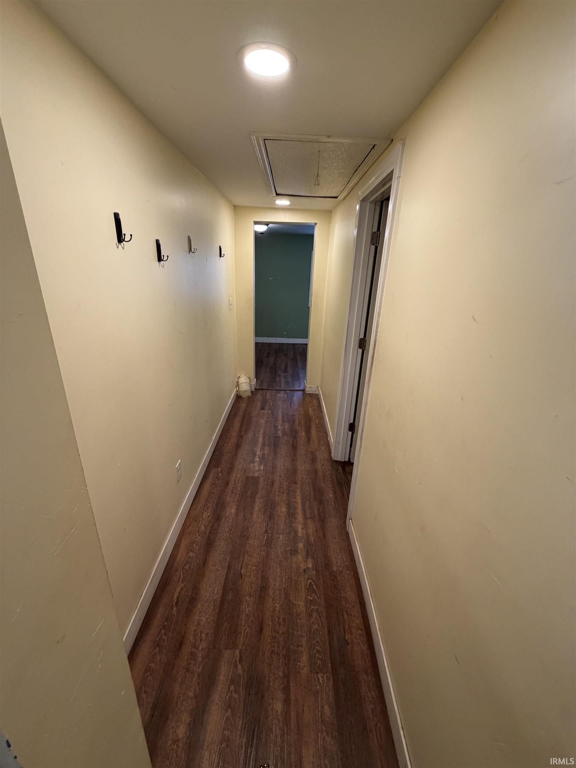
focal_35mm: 14
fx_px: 311
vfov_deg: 102.1
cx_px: 288
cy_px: 384
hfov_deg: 85.7
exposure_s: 1/120
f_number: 2.2
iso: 320
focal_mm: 2.22
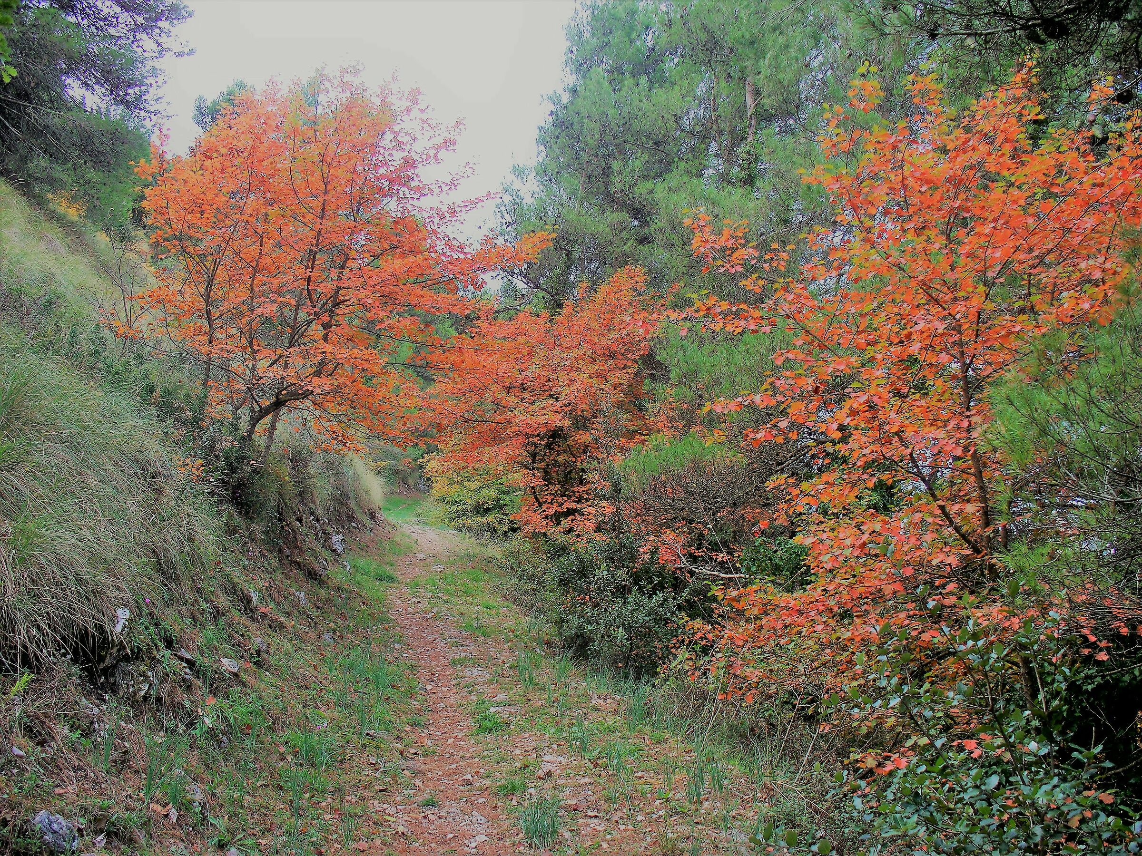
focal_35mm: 36
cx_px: 571
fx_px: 1188
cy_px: 428
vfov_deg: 39.7
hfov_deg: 51.4
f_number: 2.8
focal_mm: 7.54
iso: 64
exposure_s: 1/80
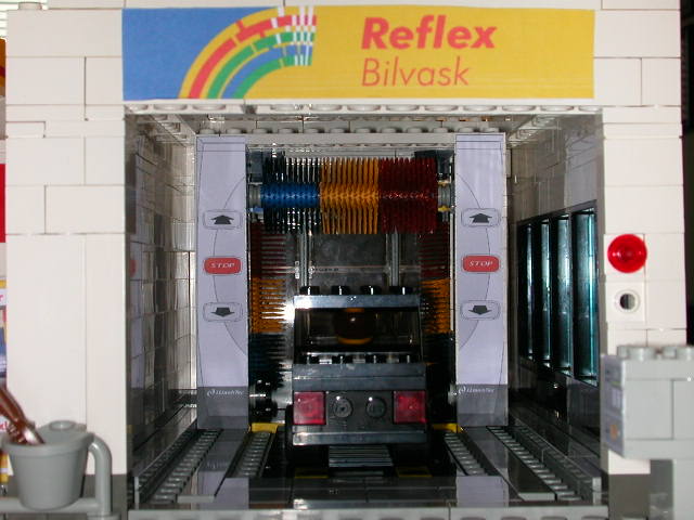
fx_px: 1283
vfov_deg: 22.9
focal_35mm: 64
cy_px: 260
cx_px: 347
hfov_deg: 30.3
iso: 100
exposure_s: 1/59.9
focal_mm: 9.7
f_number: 5.9
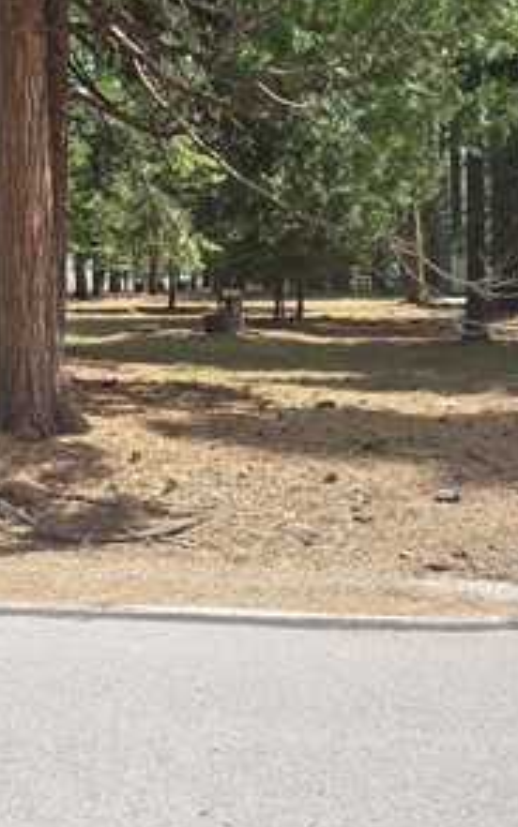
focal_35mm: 53
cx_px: 146
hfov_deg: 24.2
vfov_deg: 37.6
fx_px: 1196
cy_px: 256
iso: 12
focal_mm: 6.3
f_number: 1.7
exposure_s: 1/207
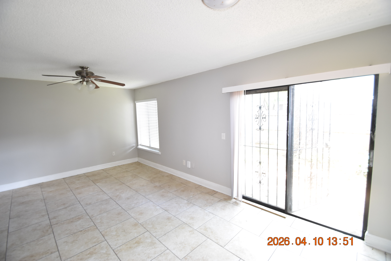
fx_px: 163
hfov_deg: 100.4
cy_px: 130
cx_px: 196
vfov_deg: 77.3
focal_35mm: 15
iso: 800
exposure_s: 1/20
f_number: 3.5
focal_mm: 10
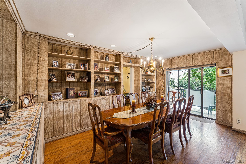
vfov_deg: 81.2
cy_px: 82
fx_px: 96
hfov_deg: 104.3
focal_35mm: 14
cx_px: 123
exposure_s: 1.3
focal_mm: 14
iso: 100
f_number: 11
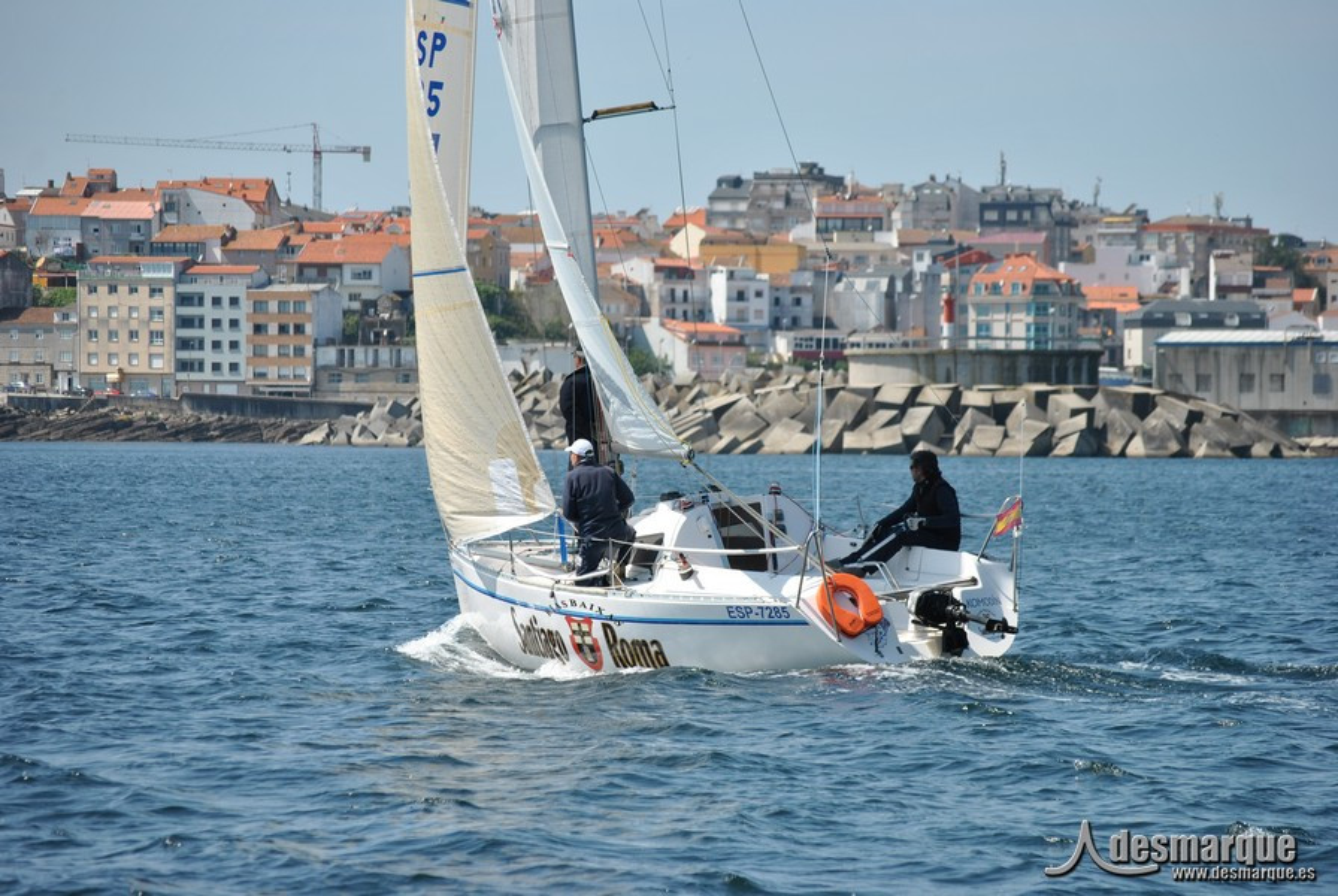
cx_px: 669
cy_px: 448
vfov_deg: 7.9
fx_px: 6475
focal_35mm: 174
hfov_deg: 11.8
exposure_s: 1/500
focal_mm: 116
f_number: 5.6
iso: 100
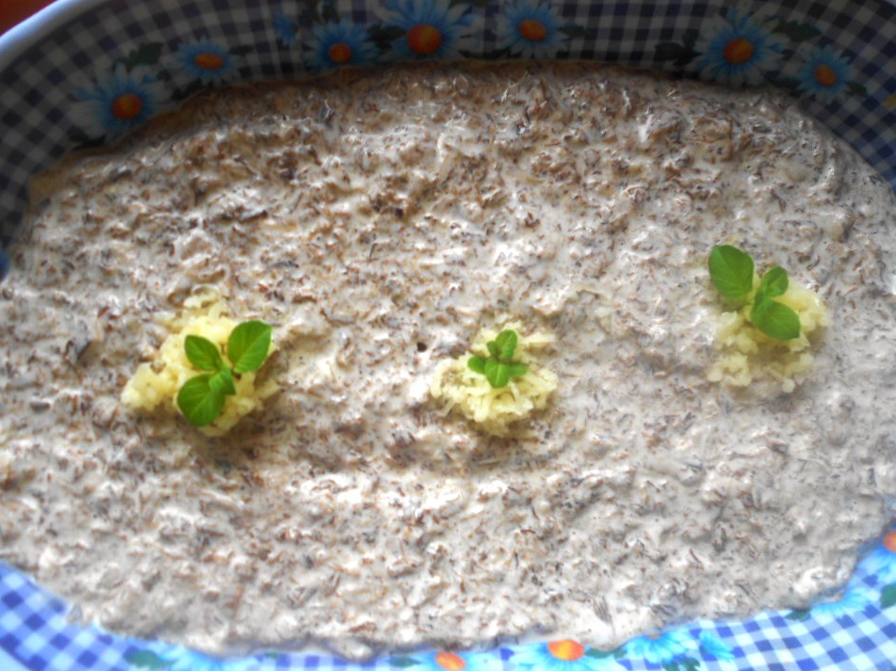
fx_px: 725
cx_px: 456
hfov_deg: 63.4
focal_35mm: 28
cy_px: 331
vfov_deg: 49.7
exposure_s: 1/60
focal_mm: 4.6
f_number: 3.2
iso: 80
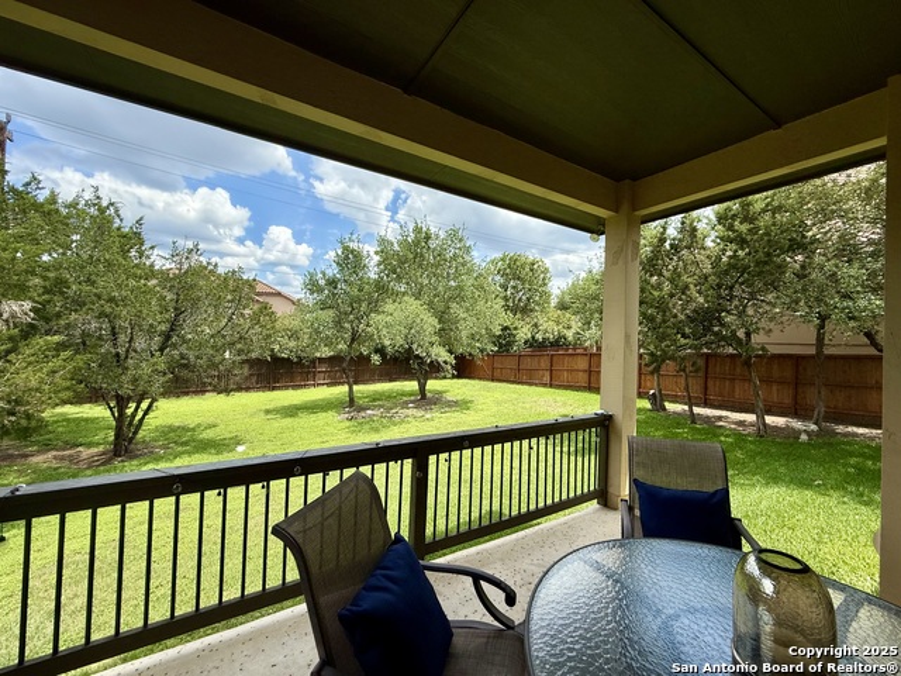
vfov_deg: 85.7
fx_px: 364
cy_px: 338
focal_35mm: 14
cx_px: 450
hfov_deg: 102.1
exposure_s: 1/1534
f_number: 2.2
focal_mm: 2.22
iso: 64
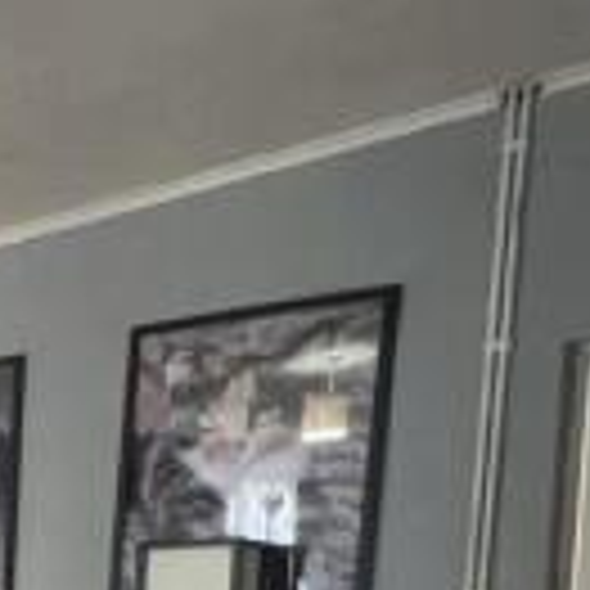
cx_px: -475
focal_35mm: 51
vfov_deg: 29.2
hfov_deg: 21.5
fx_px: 983
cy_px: 691
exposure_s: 1/50
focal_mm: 1.57
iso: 800
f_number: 1.8
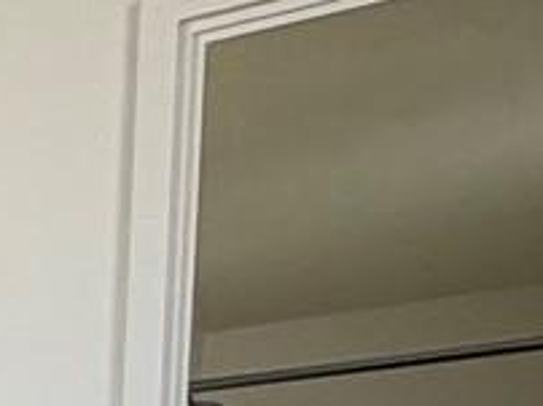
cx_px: -1218
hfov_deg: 10.4
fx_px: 1739
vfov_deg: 11.4
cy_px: 922
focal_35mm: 111
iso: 64
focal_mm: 2.22
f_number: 2.2
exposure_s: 1/121
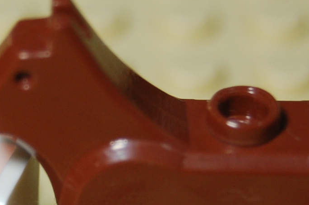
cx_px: 22
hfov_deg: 7.6
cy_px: 168
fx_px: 2327
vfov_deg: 5.0
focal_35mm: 272
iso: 400
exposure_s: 1/50
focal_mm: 55
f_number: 5.6
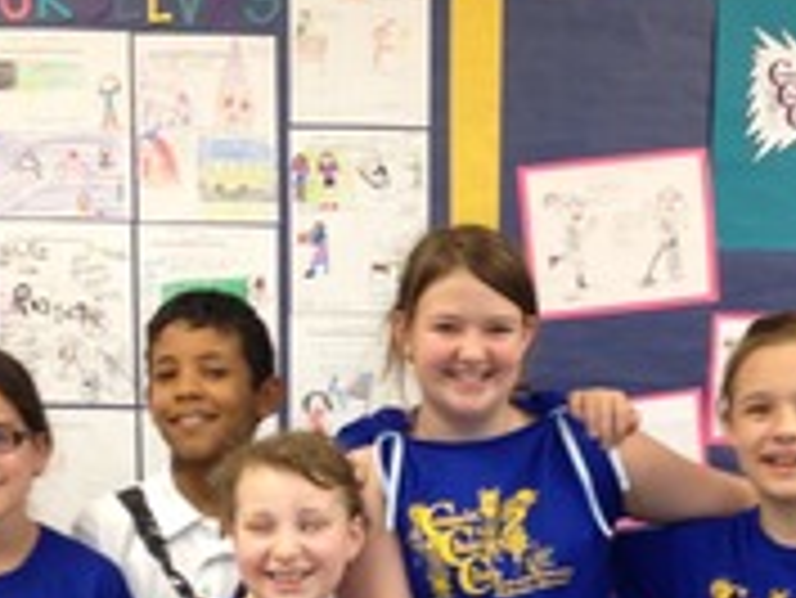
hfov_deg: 22.0
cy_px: 692
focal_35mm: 89
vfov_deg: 16.0
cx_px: 441
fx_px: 2048
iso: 125
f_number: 2.4
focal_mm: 4.28
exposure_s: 1/20
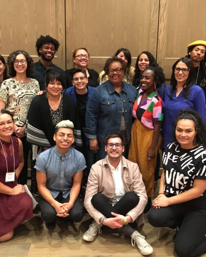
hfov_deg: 39.1
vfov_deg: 47.9
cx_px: 103
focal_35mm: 38
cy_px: 128
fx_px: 290
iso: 250
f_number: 2.2
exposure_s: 1/15
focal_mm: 4.15
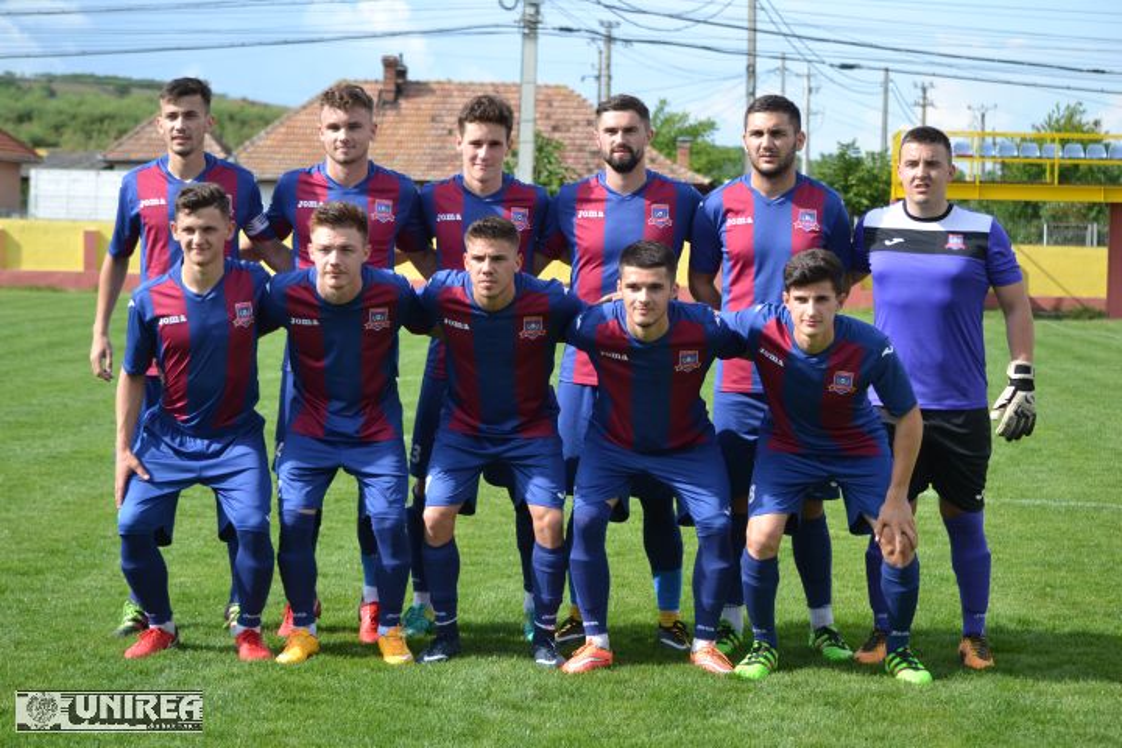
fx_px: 2711
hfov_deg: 23.4
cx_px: 561
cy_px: 374
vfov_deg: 15.7
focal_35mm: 87
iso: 400
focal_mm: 58
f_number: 5.6
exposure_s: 1/1250
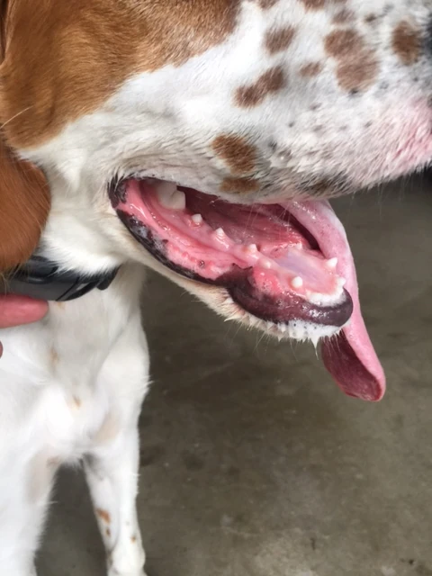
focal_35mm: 29
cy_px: 288
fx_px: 483
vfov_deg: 61.7
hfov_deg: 48.2
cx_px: 216
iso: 32
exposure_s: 1/40
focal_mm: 4.15
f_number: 2.2
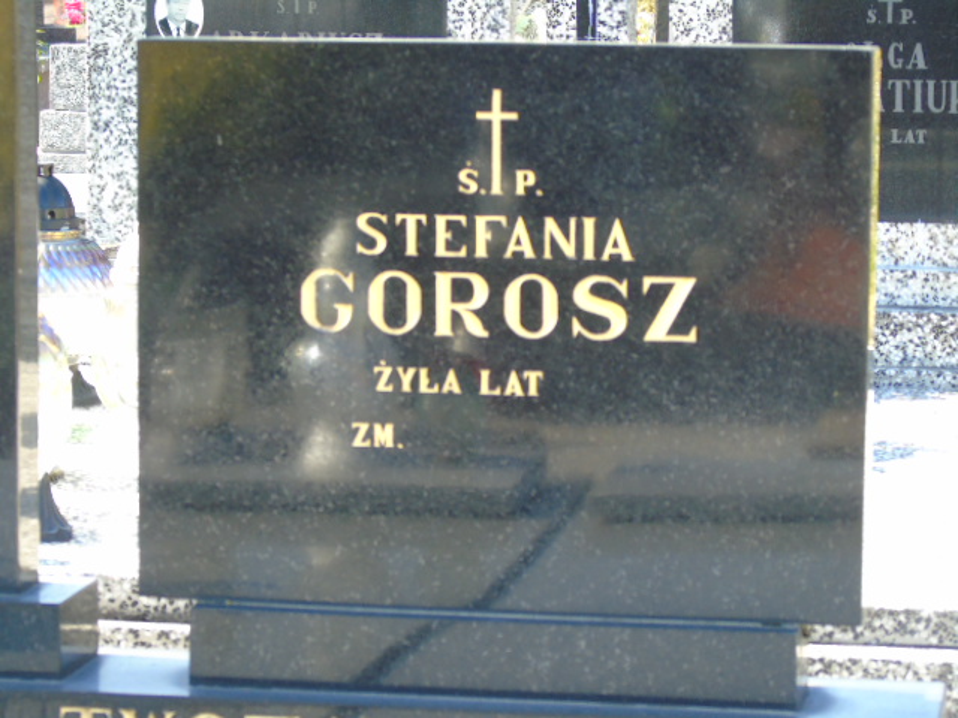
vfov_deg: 10.4
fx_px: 3930
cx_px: 479
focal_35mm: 142
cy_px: 359
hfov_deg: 13.9
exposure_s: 1/125
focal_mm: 25
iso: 250
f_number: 4.7
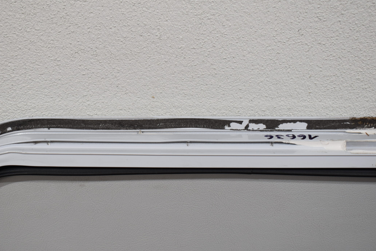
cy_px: 138
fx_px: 658
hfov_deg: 31.8
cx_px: 157
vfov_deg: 21.6
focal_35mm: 63
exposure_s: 1/125
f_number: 5.6
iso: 360
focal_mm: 34
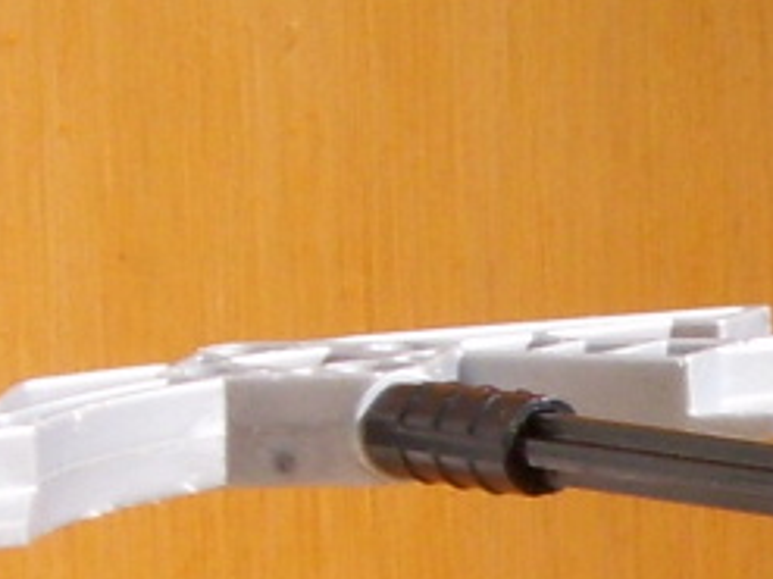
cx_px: 1311
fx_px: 7946
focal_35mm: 356
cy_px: 961
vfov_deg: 4.1
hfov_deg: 5.5
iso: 50
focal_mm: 10.7
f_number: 3.8
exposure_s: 1/438
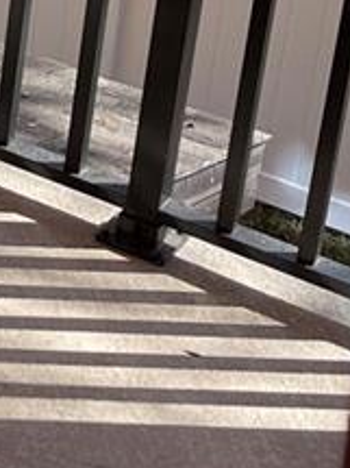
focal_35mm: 145
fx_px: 1957
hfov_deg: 9.7
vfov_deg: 12.8
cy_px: -263
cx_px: -287
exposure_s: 1/2247
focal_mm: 5.1
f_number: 1.6
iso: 32
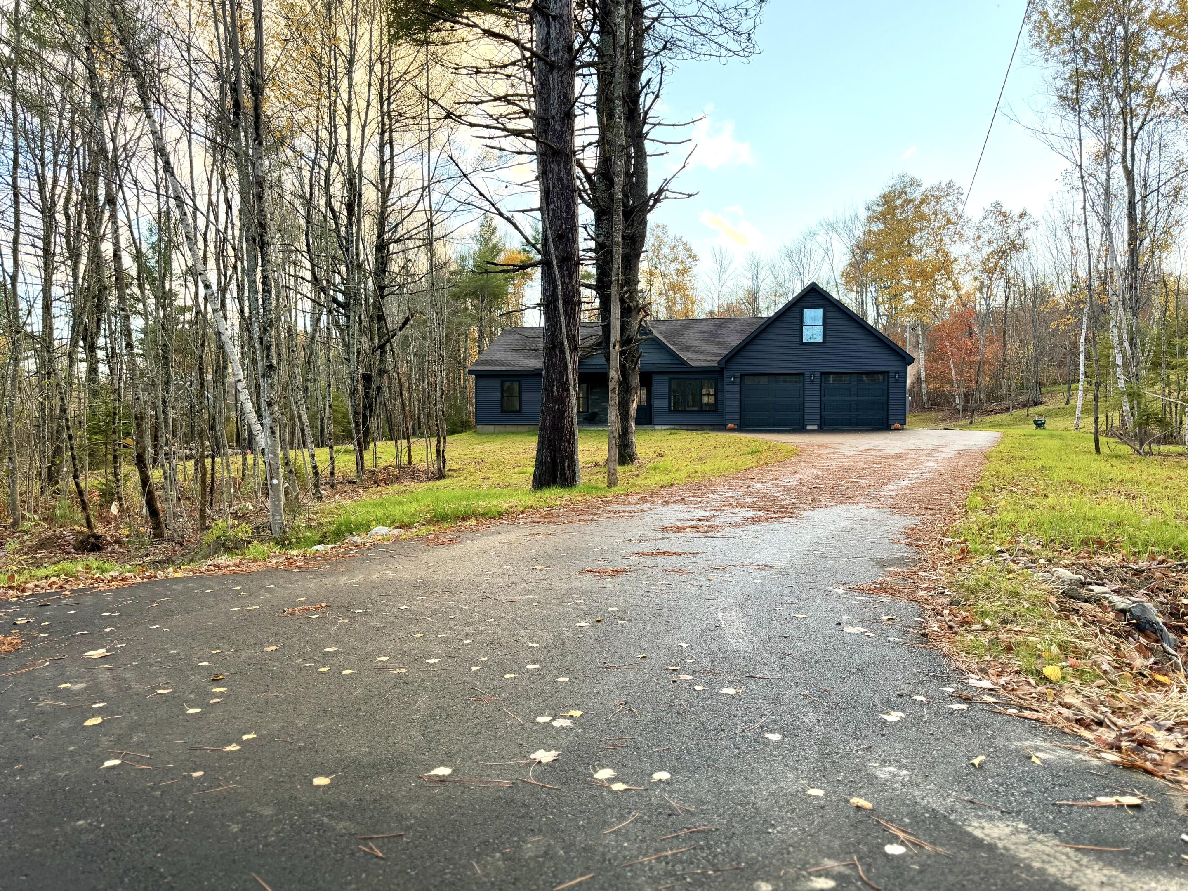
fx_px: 858
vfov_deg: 54.9
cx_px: 609
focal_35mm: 25
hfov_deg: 69.4
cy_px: 429
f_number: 1.78
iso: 100
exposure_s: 1/435
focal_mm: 6.76
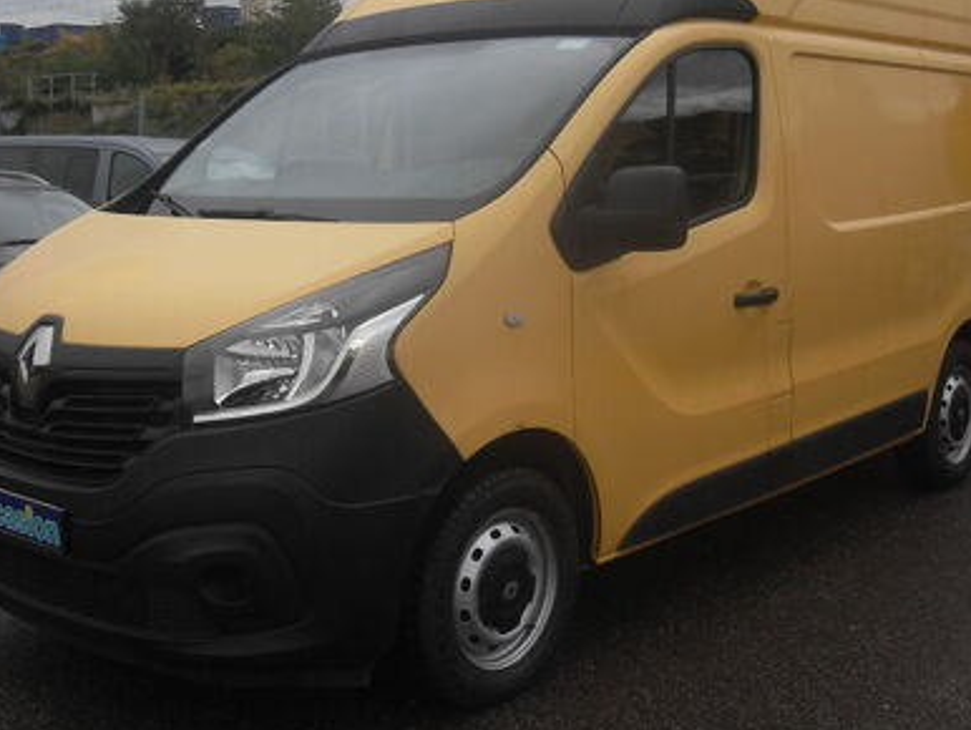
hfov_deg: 41.2
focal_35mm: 46
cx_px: 496
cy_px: 287
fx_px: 1291
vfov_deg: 31.4
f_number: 2.8
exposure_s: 1/250
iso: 80
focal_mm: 6.3
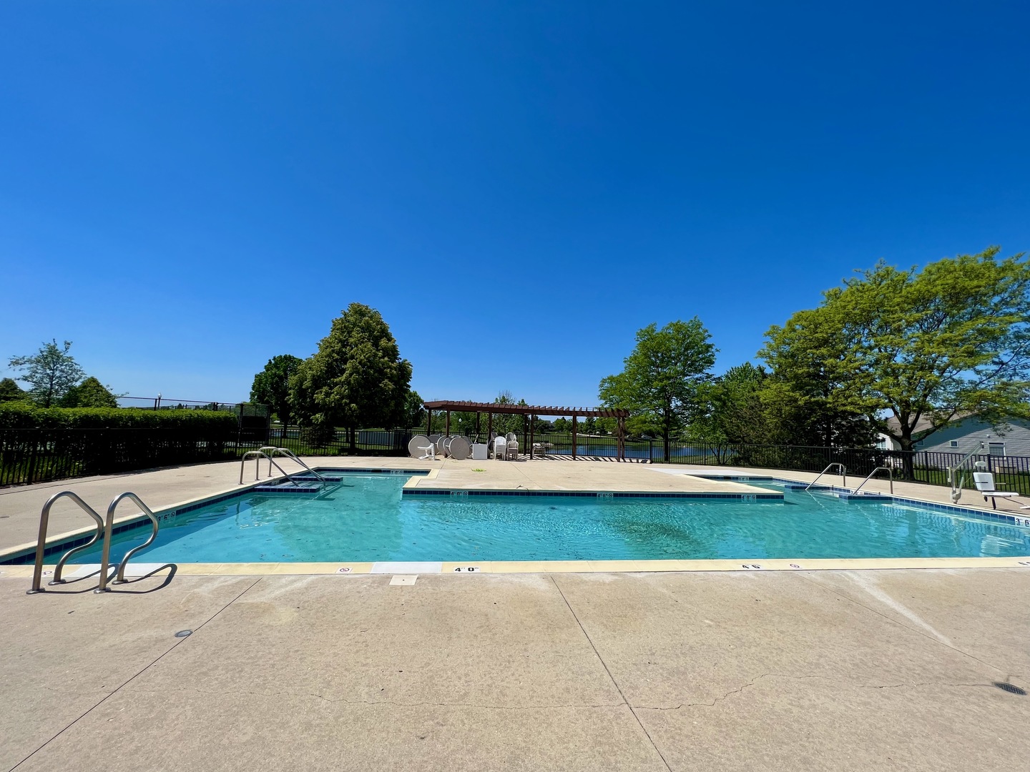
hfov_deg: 106.2
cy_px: 386
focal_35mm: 13
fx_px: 387
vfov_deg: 89.9
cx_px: 515
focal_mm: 1.57
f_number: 1.8
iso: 32
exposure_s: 1/2421
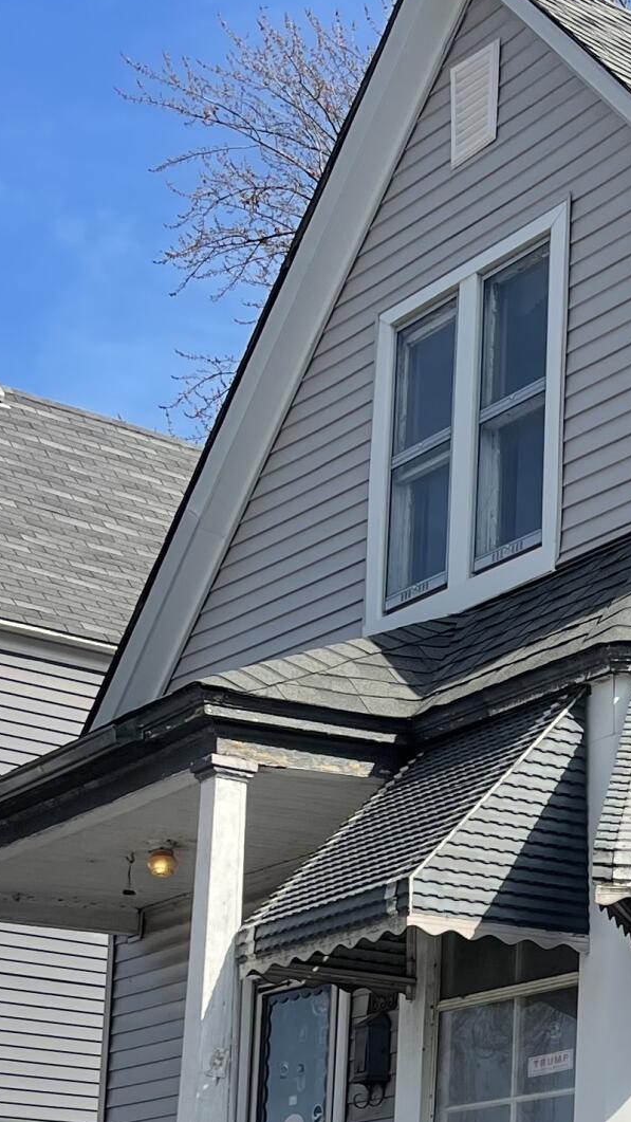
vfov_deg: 26.4
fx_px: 2290
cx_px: 868
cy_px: 1057
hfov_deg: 14.9
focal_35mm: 77
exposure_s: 1/3257
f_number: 1.6
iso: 32
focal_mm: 5.1
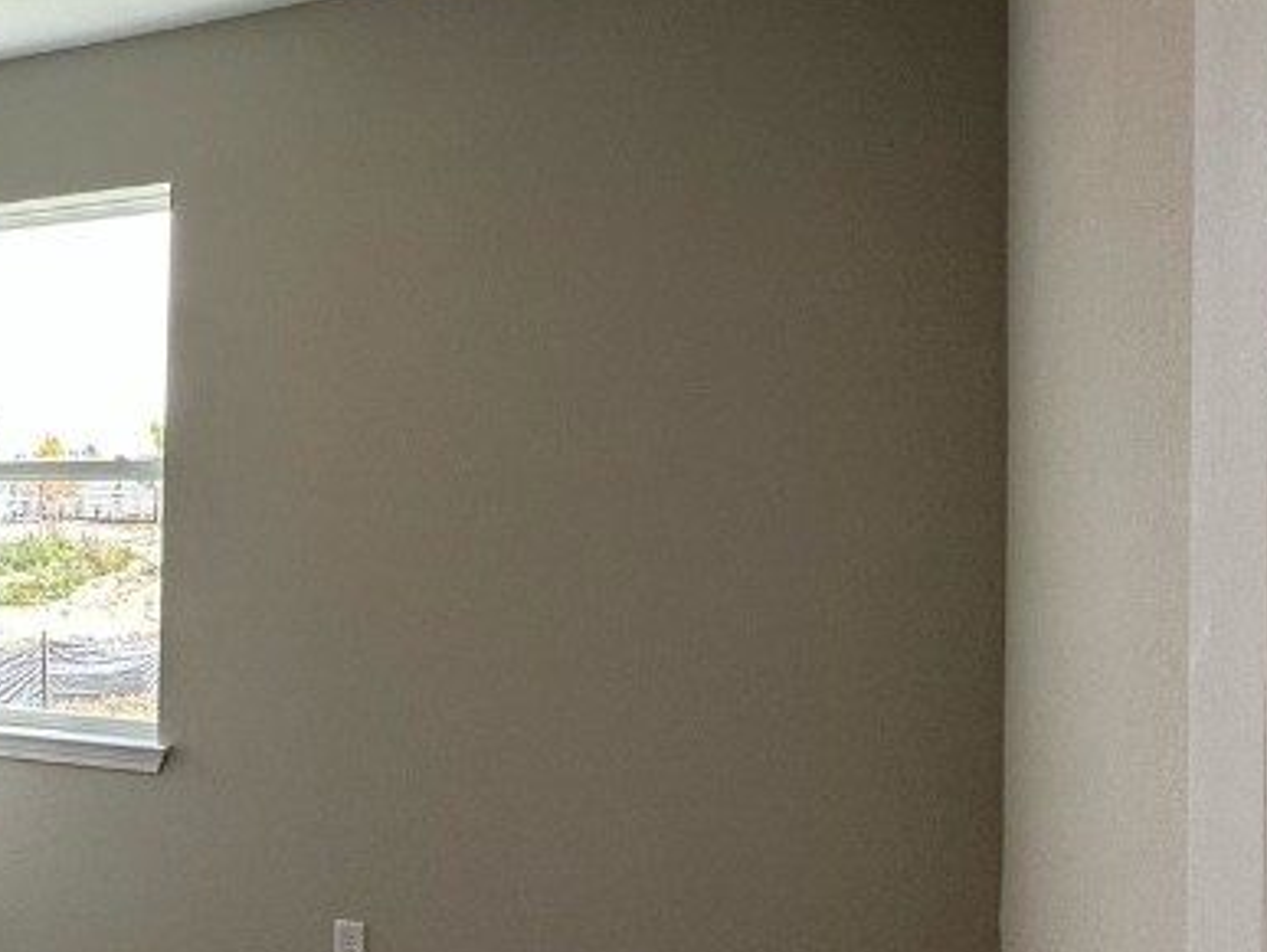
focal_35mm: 37
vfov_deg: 38.7
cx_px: 56
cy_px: 533
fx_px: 1356
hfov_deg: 44.1
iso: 80
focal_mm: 2.22
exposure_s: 1/120
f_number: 2.2
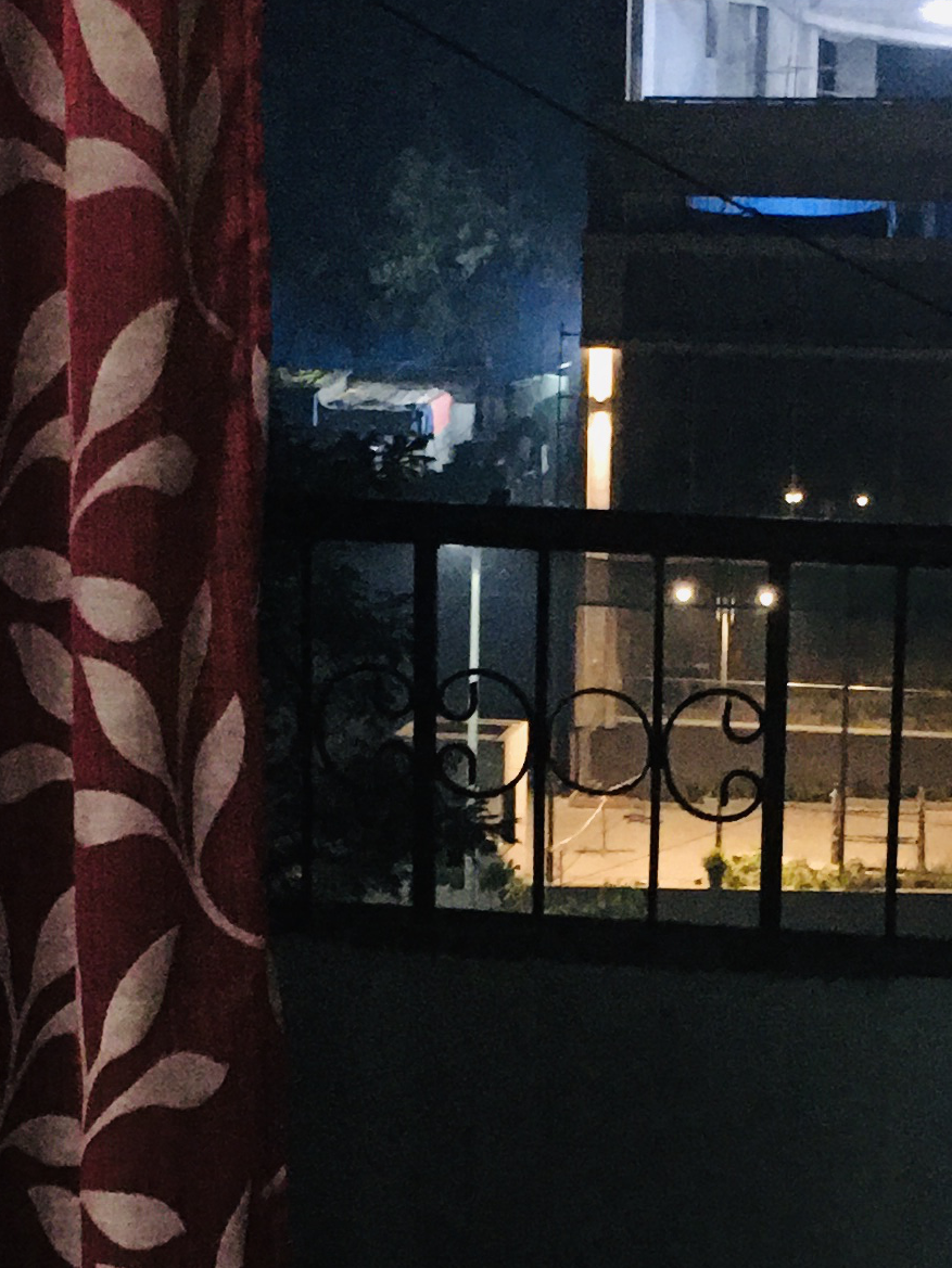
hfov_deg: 14.8
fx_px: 3666
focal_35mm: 100
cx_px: 579
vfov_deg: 19.5
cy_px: 961
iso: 100
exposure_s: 1/4
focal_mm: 4.15
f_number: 2.2
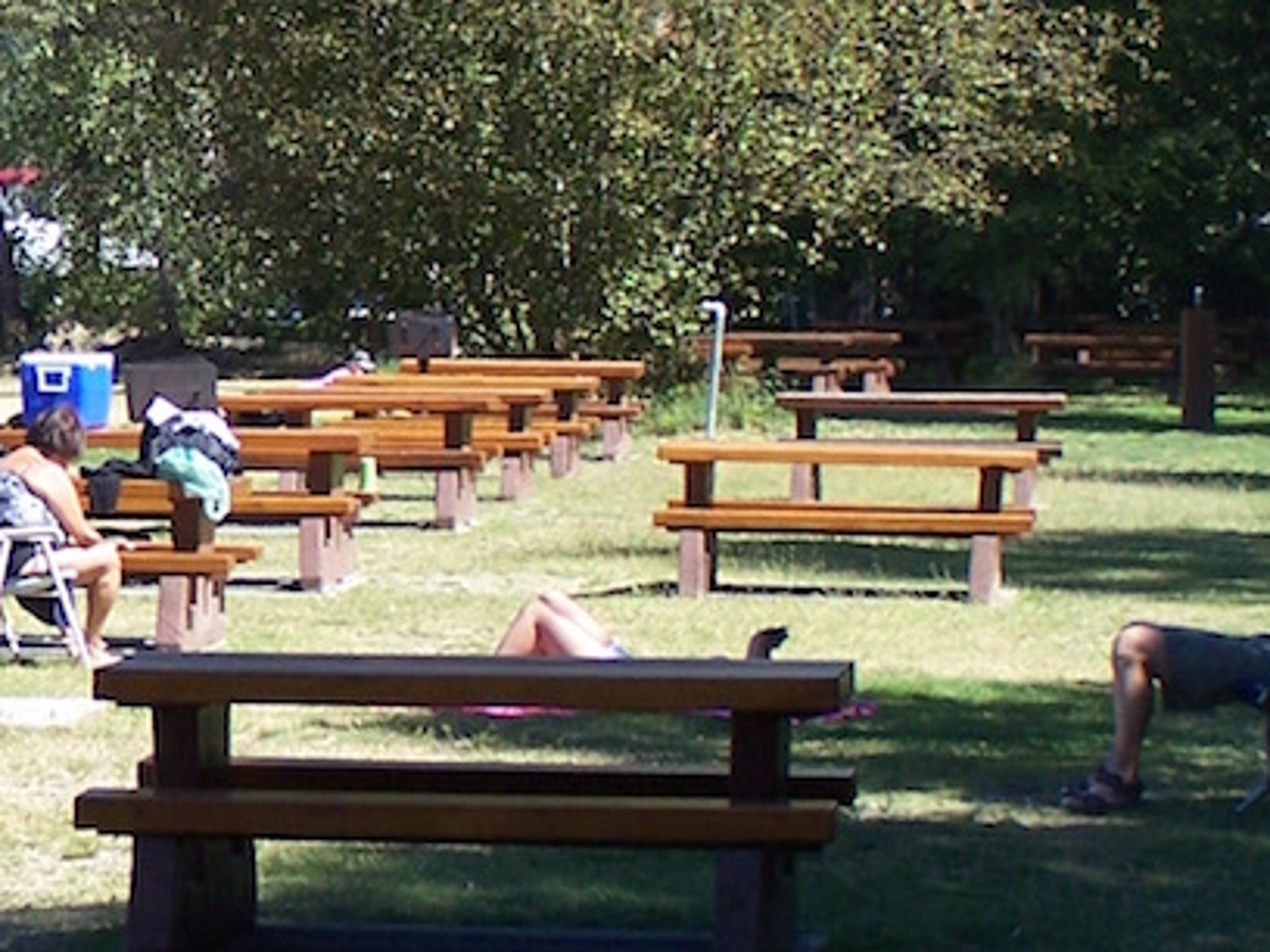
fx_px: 8842
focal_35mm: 241
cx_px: -535
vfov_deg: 6.2
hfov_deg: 8.1
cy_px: 296
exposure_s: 1/500
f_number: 3.2
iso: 80
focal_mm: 13.7
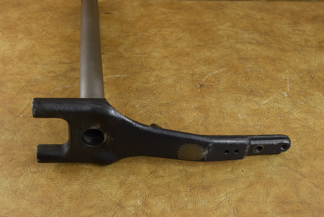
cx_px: 162
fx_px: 392
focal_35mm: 44
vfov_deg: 30.9
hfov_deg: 44.9
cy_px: 108
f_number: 8
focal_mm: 29
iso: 400
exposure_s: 1/125
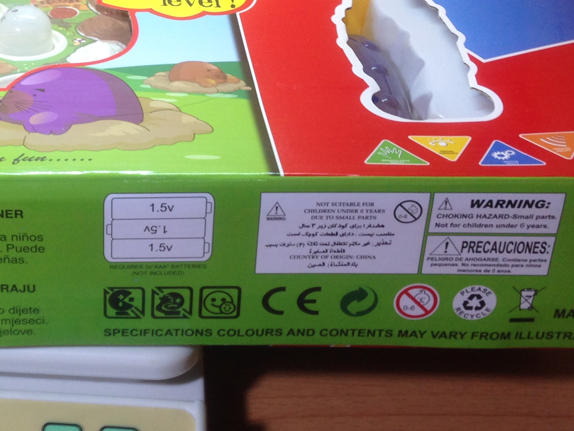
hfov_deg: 25.8
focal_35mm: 73
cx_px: 60
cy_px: 128
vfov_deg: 20.1
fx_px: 1210
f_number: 2.4
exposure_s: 1/30
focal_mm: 4.12
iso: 50
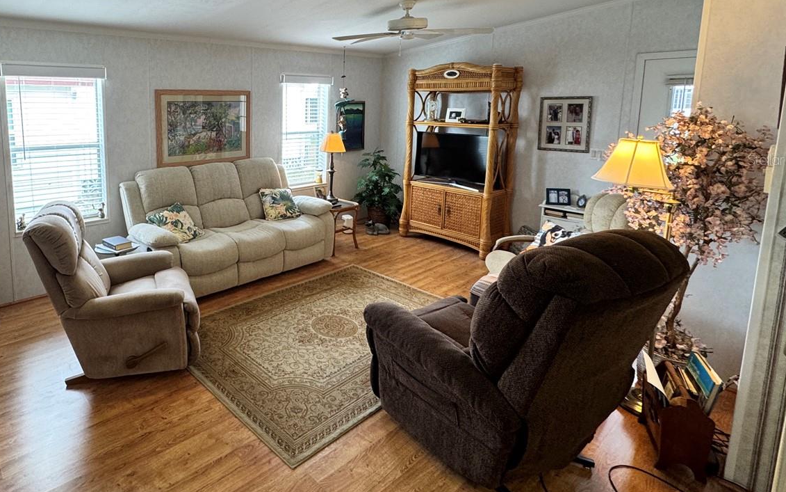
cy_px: 159
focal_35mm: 21
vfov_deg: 55.9
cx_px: 257
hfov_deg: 79.4
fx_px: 450
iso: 200
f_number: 2.2
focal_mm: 2.22
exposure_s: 1/120
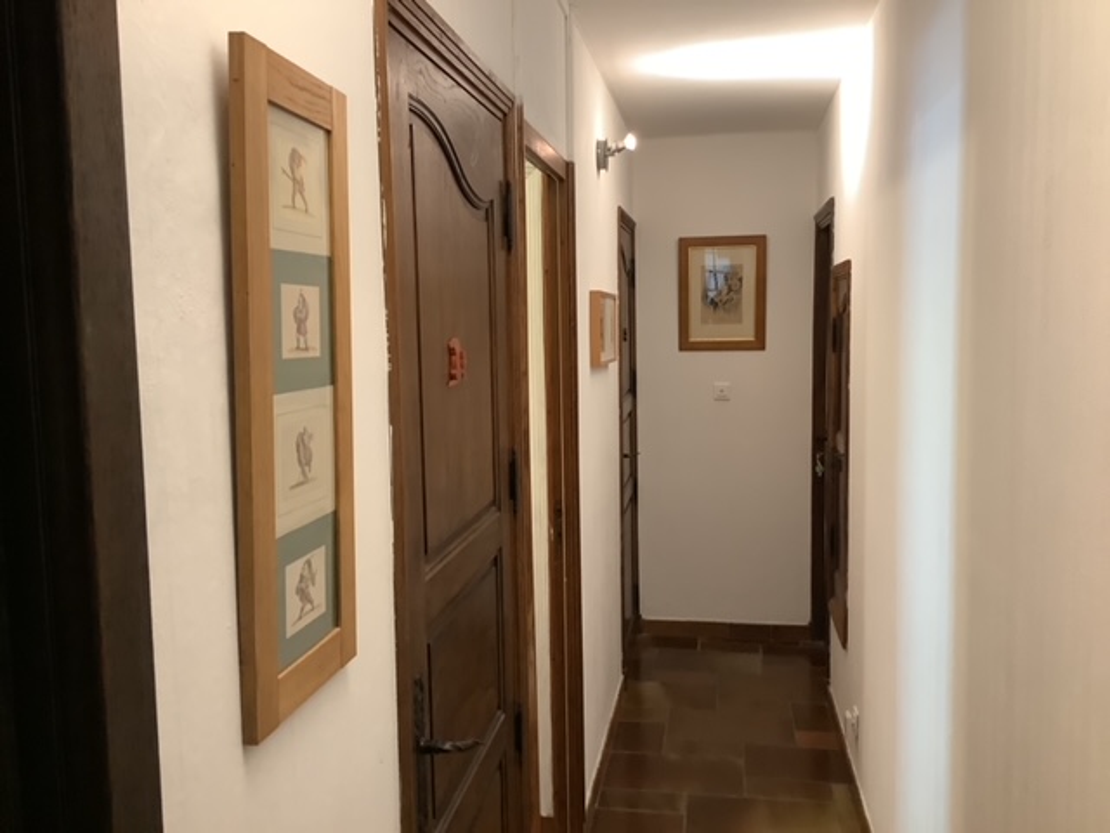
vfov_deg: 45.4
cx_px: 555
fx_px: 994
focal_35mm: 31
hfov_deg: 58.4
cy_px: 416
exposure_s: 1/40
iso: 250
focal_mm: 3.3
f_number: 2.4
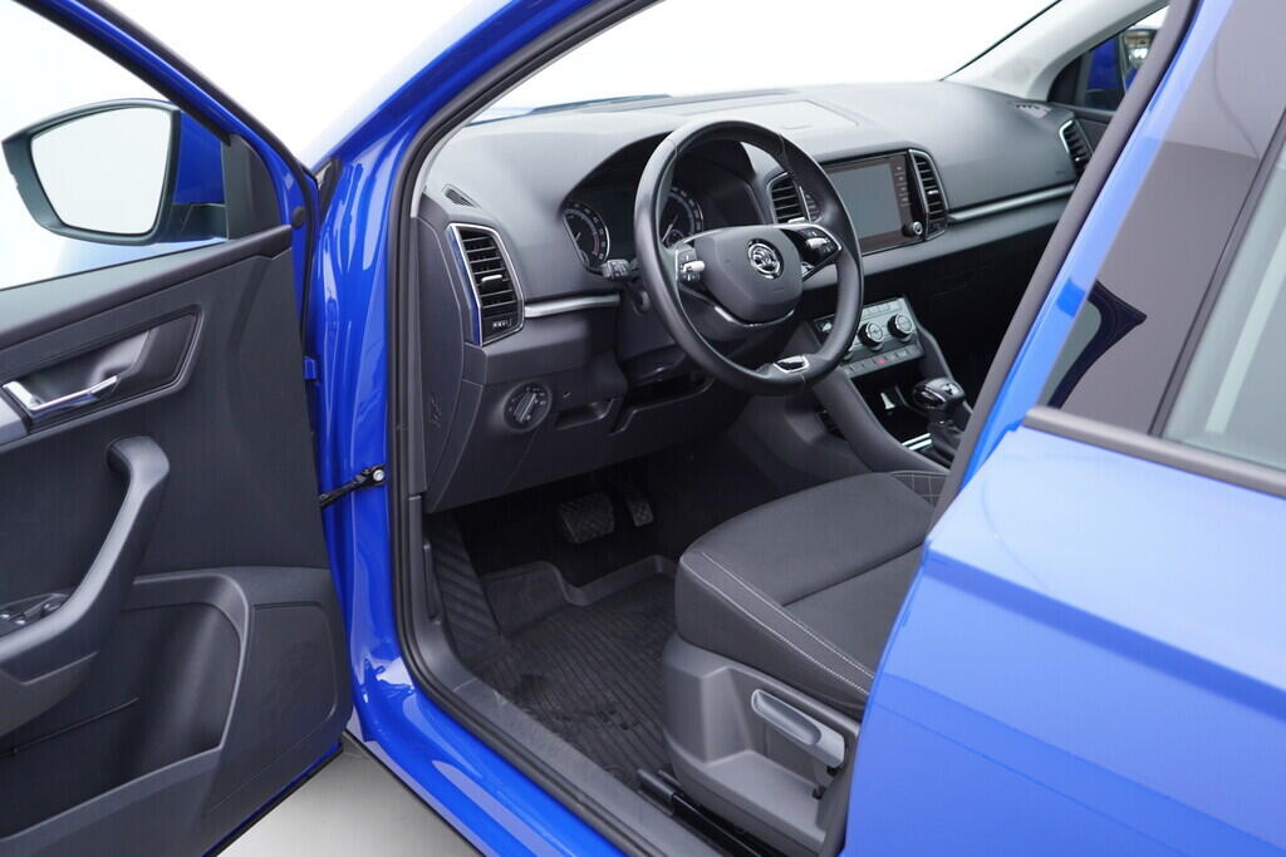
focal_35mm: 36
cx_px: 643
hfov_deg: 53.1
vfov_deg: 36.9
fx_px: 1286
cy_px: 428
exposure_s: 1/40
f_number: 2.8
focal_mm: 24
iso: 160
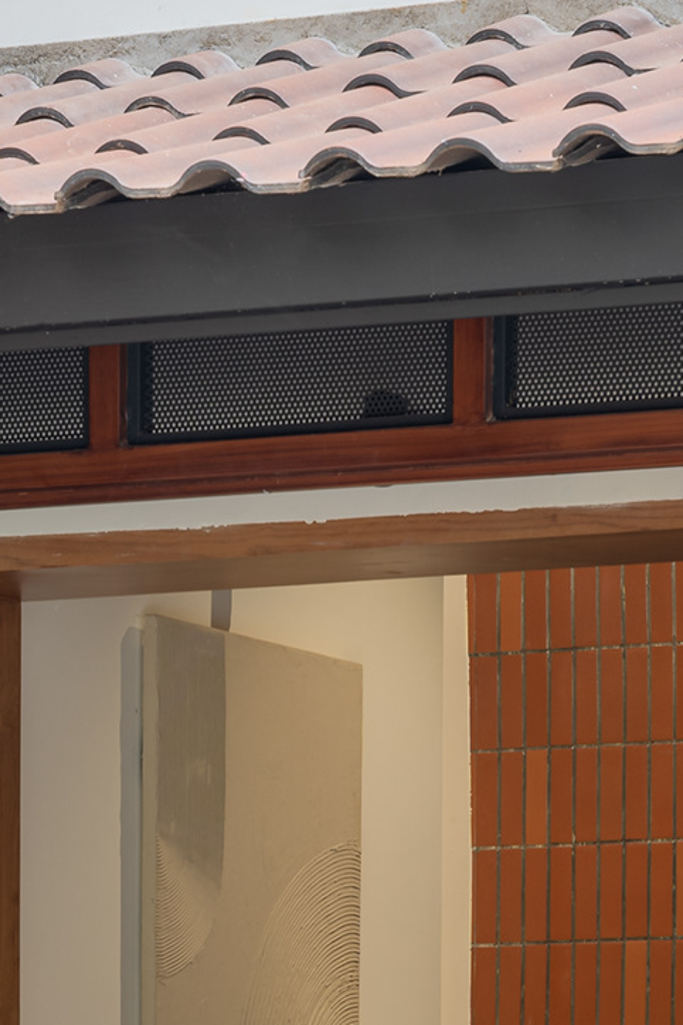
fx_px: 5924
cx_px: 329
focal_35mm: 208
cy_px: 1523
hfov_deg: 6.6
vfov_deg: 9.6
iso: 100
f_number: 10
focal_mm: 52.3
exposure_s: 1/3
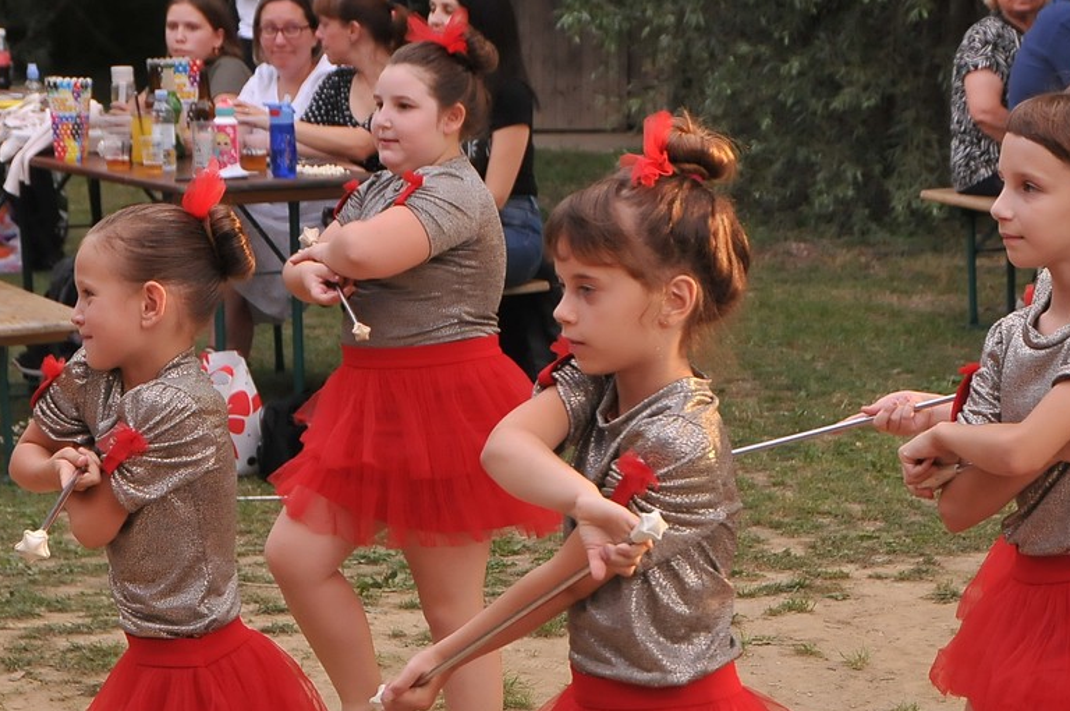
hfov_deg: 14.7
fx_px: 4156
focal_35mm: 140
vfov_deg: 9.8
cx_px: 620
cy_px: 463
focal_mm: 70
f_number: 8
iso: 1000
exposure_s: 1/250
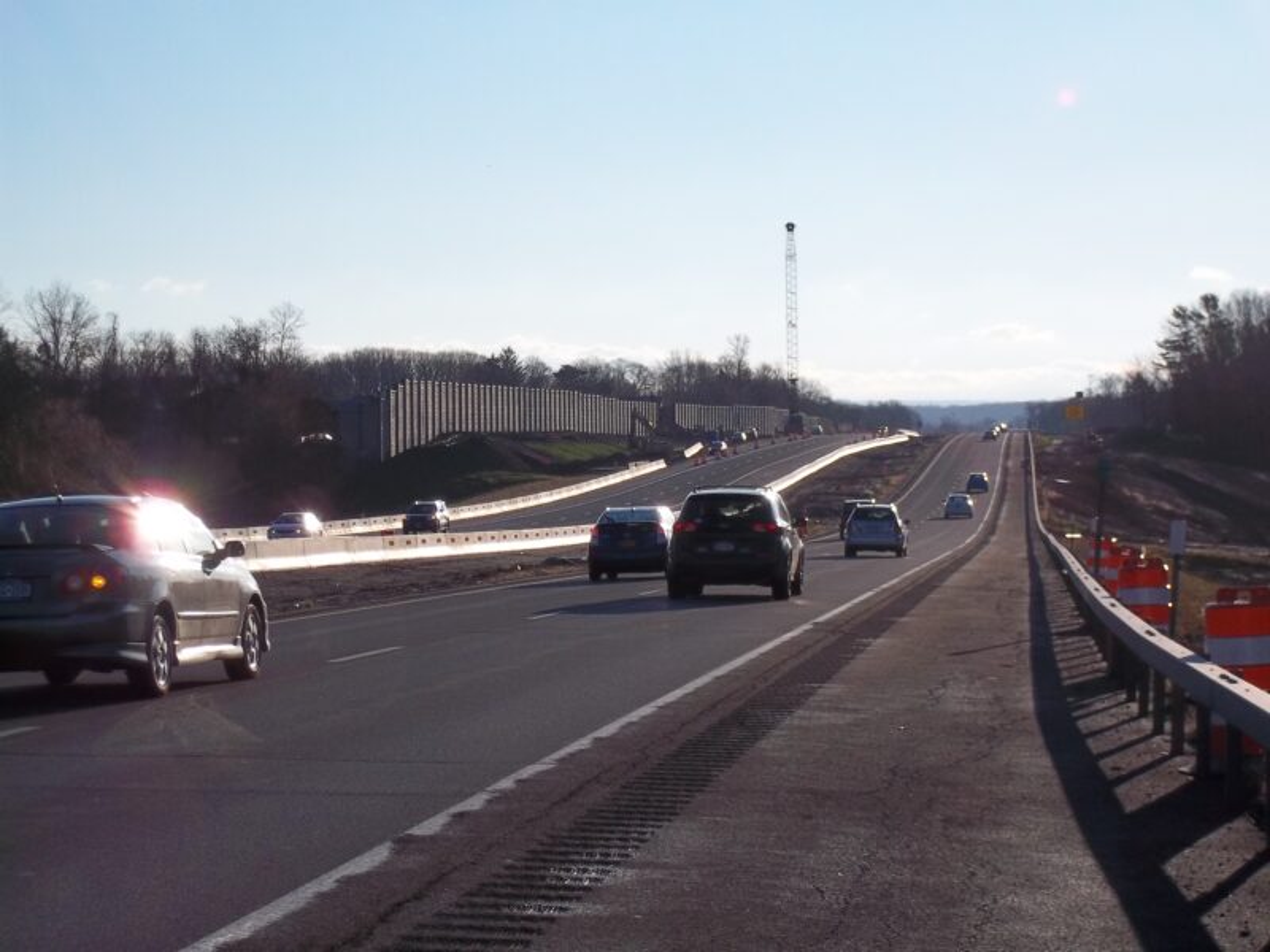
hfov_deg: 20.4
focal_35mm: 96
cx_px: 635
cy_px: 476
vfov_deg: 15.4
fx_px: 3522
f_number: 5.2
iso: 80
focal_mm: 17.1
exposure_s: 1/800
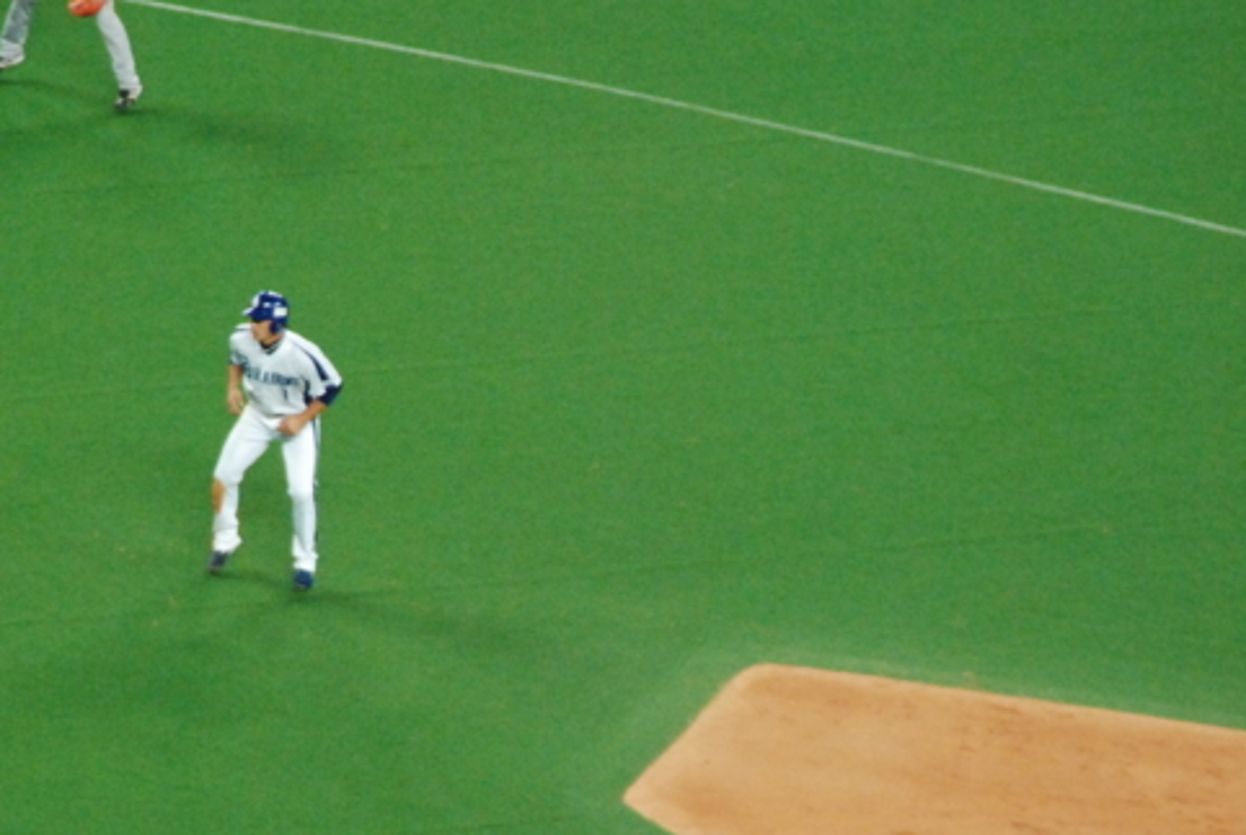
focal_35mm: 498
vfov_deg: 2.8
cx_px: 517
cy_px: 518
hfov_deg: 4.1
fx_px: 17263
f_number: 6.3
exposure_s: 1/200
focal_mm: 200
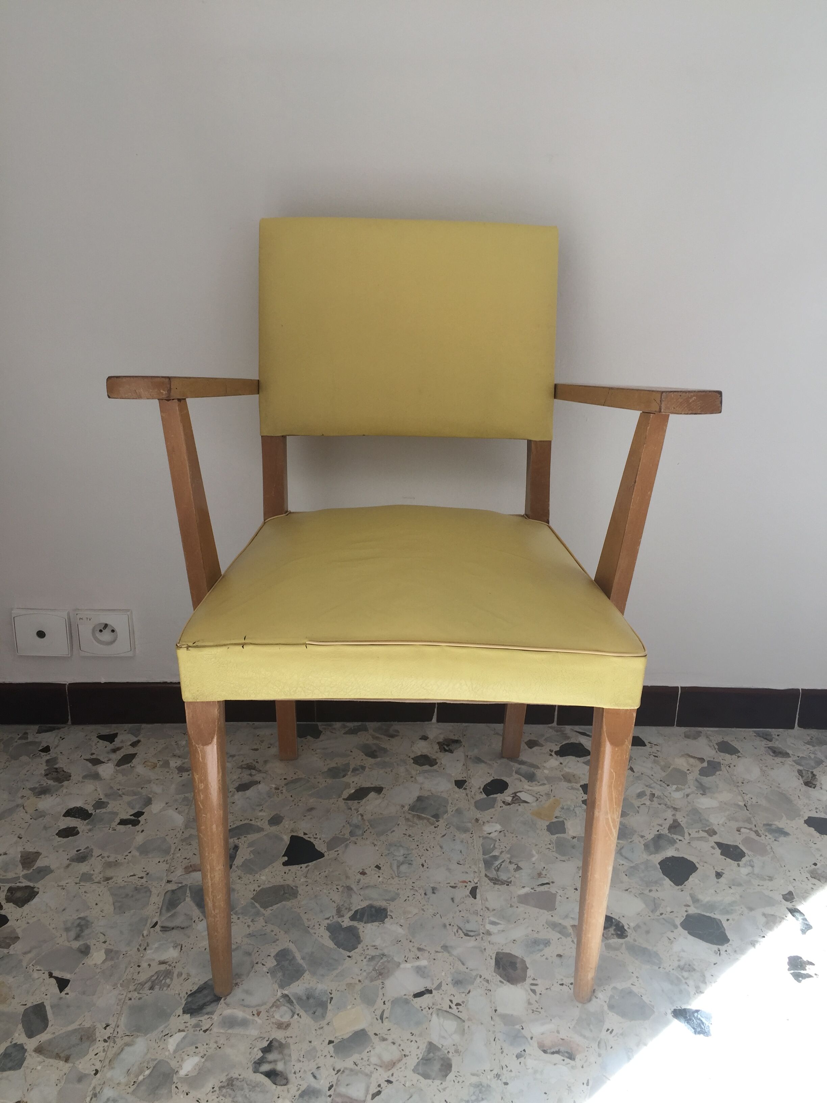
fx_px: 924
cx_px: 414
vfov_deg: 61.7
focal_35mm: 29
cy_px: 552
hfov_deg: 48.2
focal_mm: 4.15
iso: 32
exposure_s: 1/50
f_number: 2.2
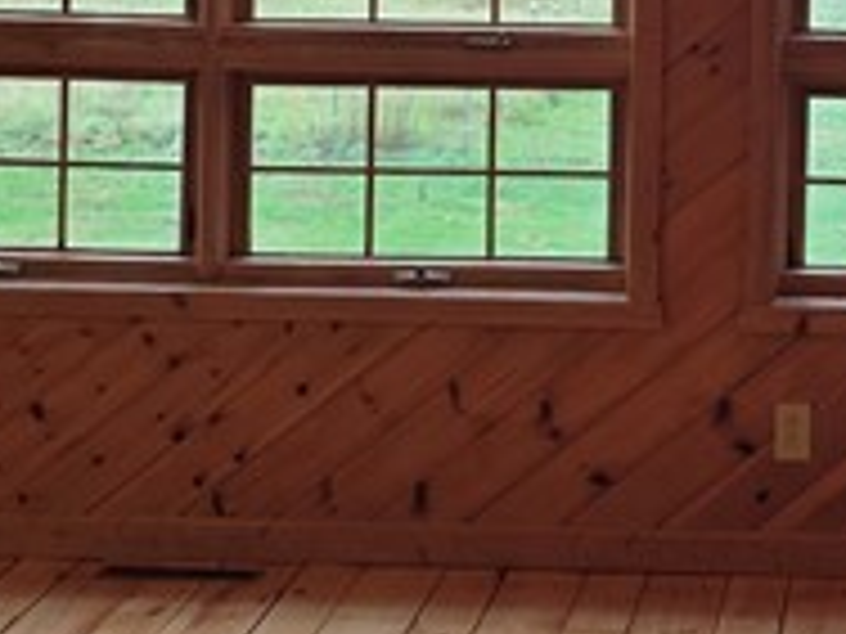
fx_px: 3055
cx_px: 914
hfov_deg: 15.4
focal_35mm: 125
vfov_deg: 11.6
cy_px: -130
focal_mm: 6.3
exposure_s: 1/120
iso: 40
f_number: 1.7
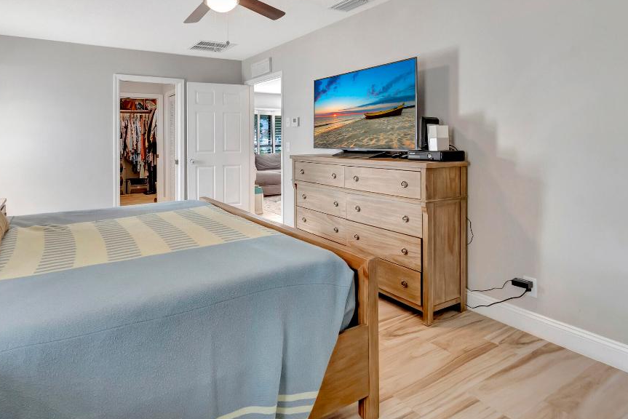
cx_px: 257
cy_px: 145
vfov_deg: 60.7
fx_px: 349
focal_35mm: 20
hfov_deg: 83.1
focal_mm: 10
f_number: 8
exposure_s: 1/15
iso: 2200
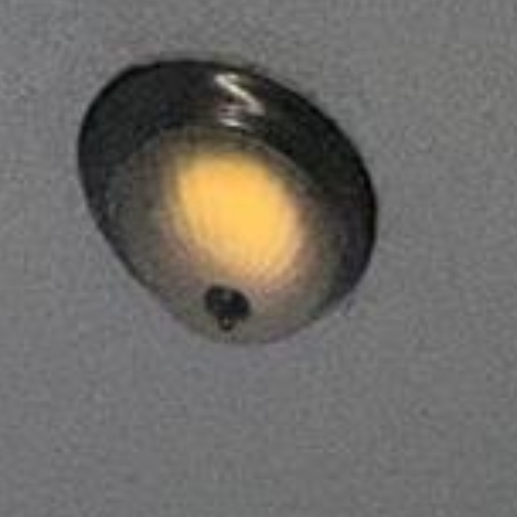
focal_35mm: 98
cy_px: 1704
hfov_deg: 17.0
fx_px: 1656
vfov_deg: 10.2
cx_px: 602
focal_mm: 2.22
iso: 80
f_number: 2.2
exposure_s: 1/82
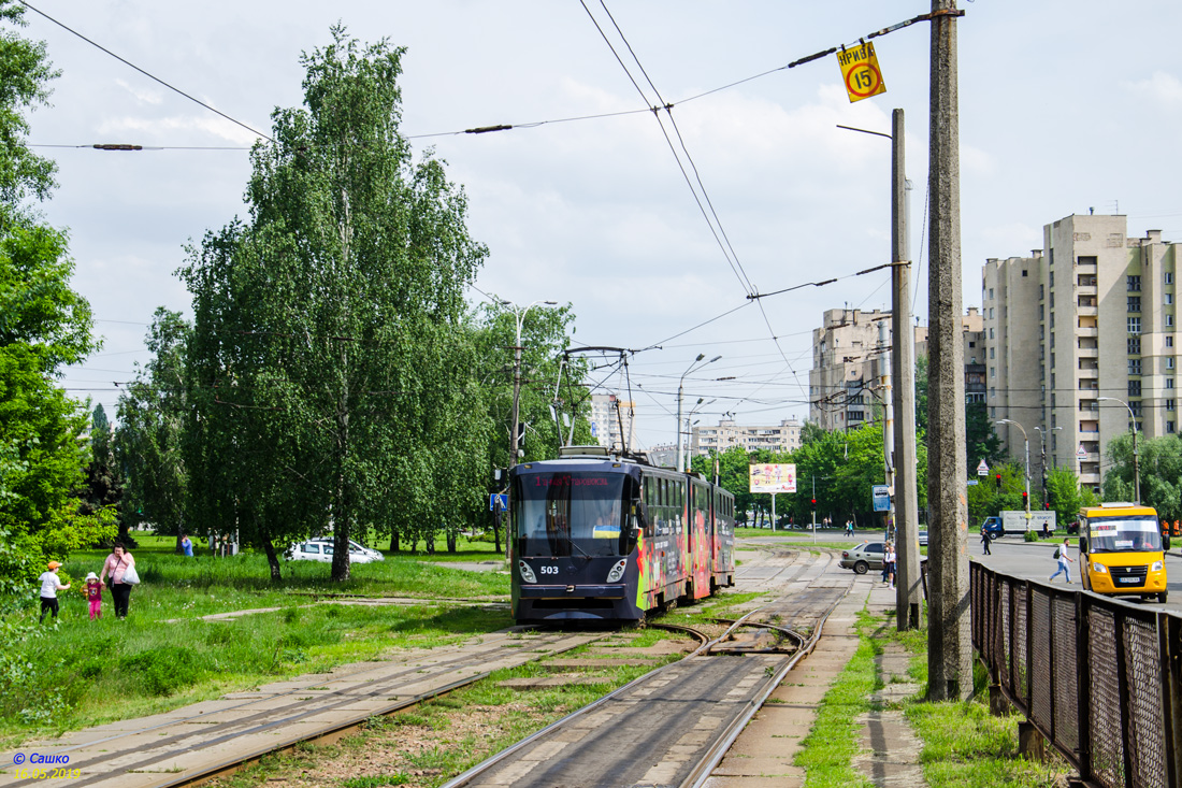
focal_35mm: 68
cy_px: 394
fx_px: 2216
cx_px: 591
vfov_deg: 20.2
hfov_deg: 29.9
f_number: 7.1
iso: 100
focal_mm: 45
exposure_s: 1/200
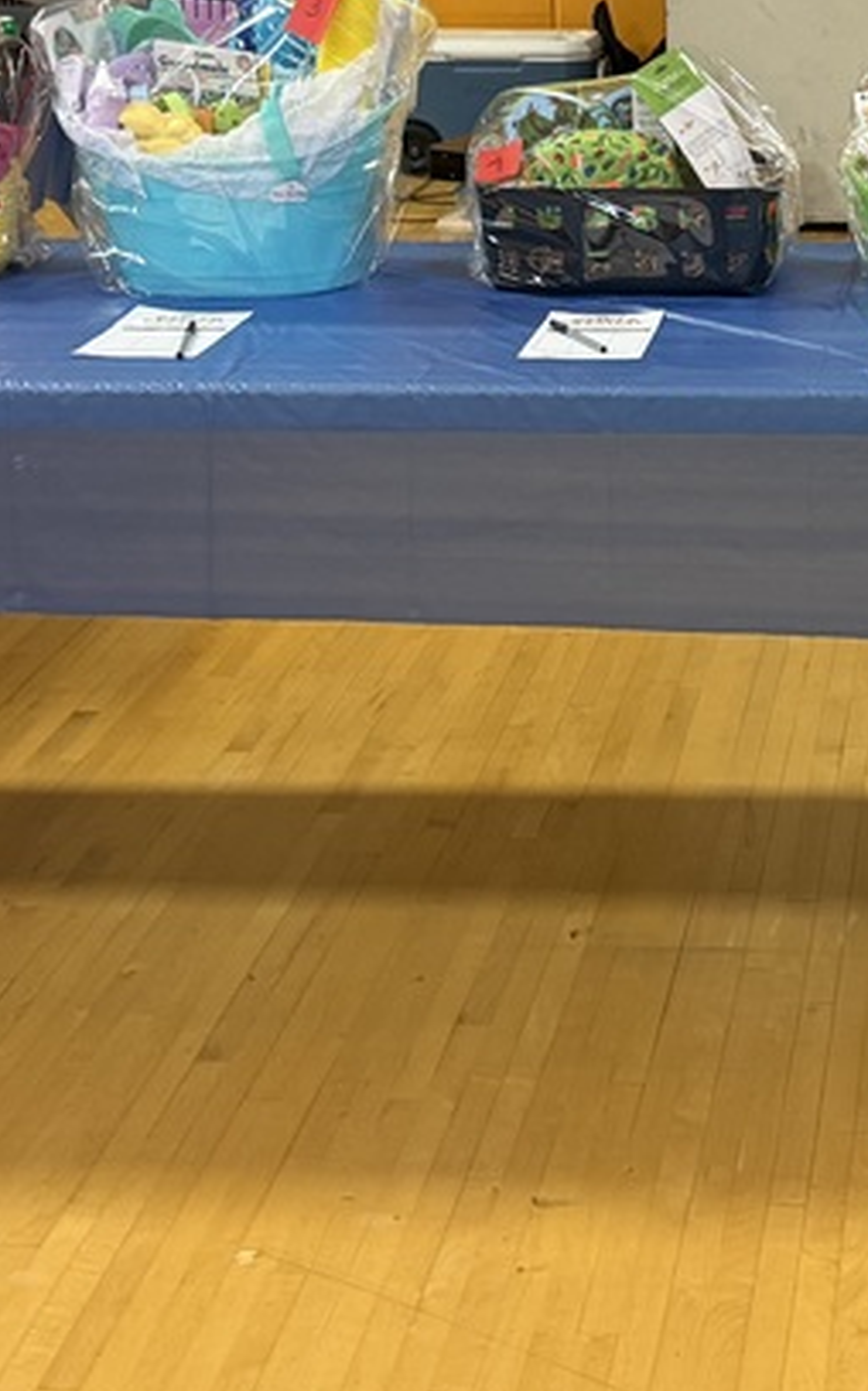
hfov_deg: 19.7
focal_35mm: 64
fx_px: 2425
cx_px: 858
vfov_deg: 31.0
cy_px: 236
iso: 250
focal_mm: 6.76
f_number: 1.78
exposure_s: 1/60
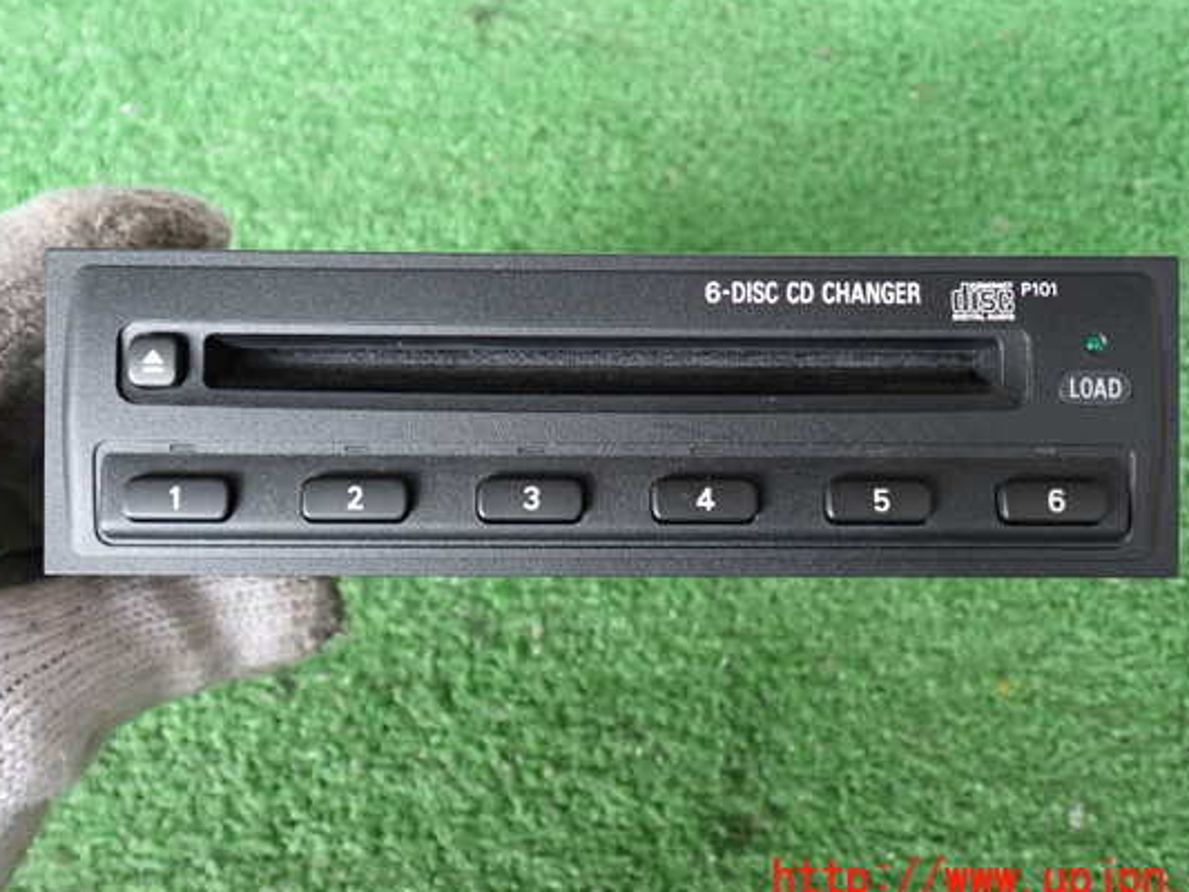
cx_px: 607
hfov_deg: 51.3
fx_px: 1237
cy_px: 406
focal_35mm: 36
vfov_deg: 39.6
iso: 400
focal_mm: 5.79
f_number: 2.4
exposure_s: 1/30
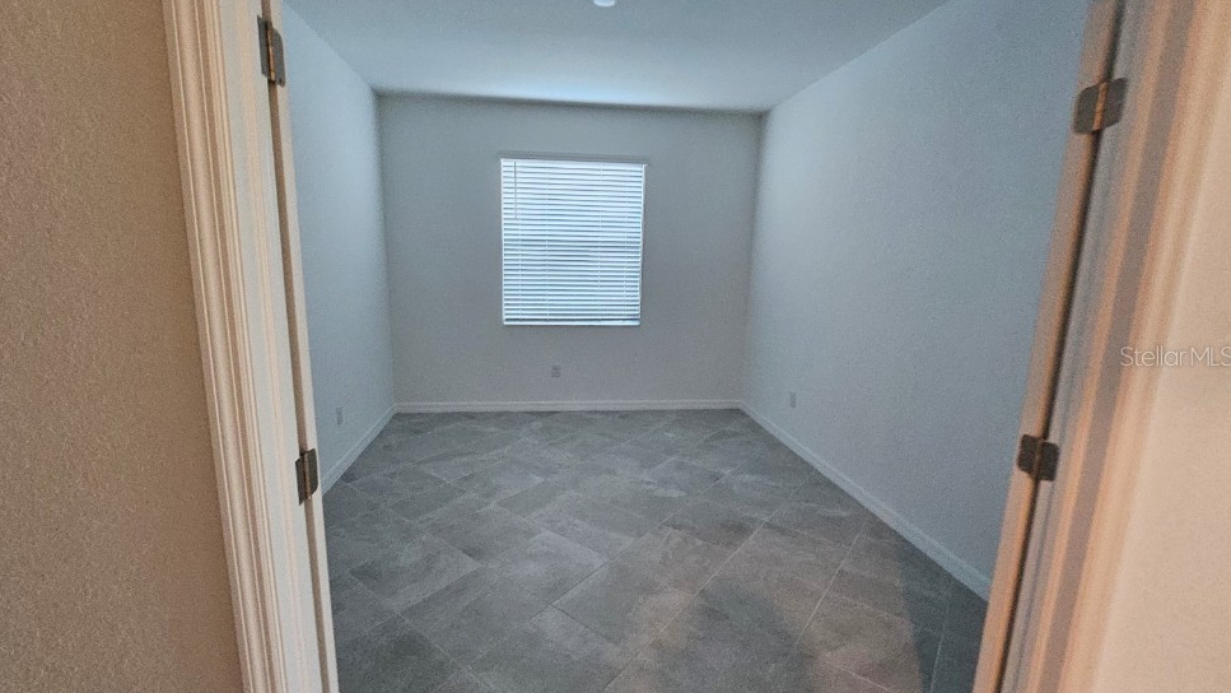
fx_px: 490
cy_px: 355
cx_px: 588
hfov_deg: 102.9
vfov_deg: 70.5
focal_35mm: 15
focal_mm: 1.7
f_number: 2.2
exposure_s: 1/30
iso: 320
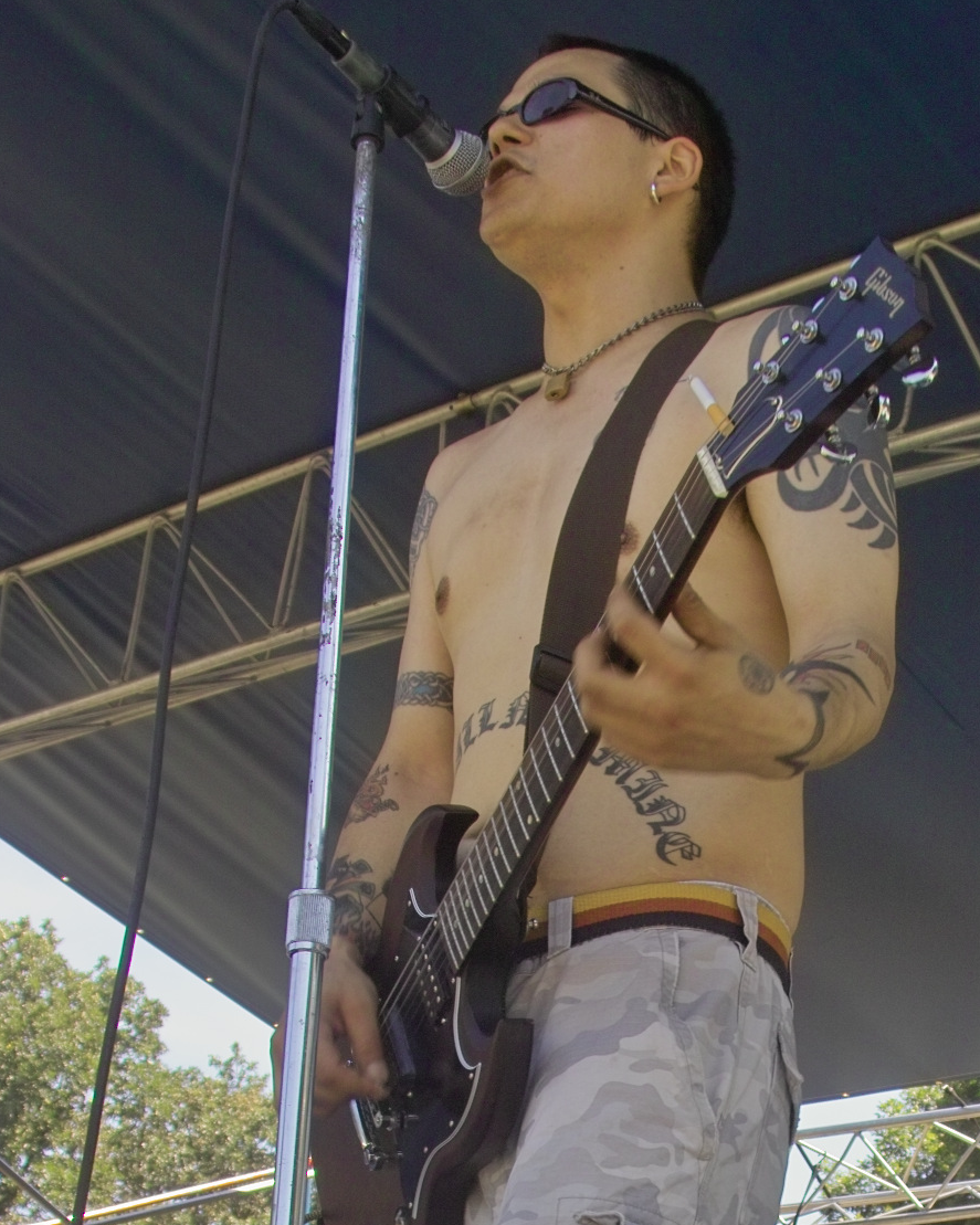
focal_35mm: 71
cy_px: 1080
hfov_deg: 21.5
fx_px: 2574
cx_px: 645
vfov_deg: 26.0
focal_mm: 22
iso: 200
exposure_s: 1/125
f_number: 6.7
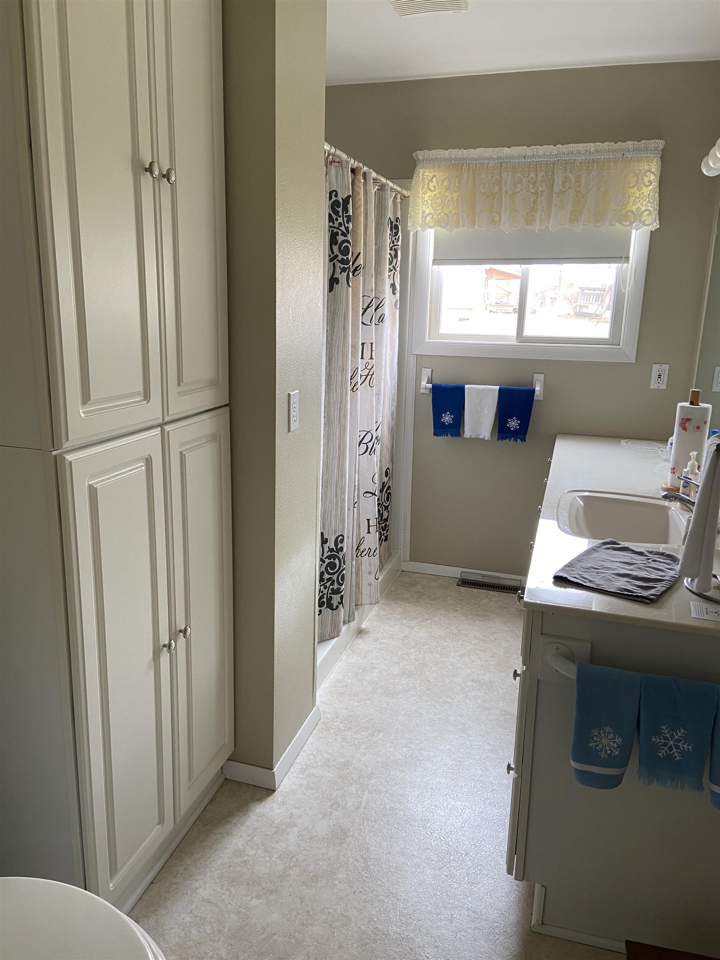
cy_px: 480
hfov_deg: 53.1
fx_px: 721
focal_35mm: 26
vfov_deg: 67.3
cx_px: 360
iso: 80
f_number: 1.8
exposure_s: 1/60
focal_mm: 4.25
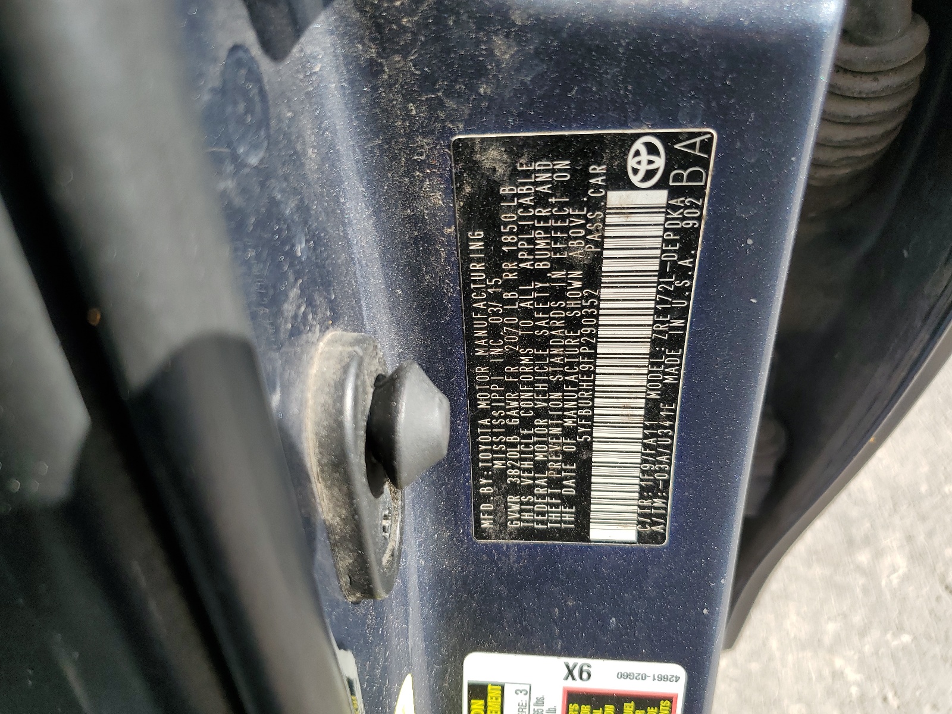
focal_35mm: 26
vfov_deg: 53.1
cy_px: 357
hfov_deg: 67.3
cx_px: 476
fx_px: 715
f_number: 1.5
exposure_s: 1/833
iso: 50
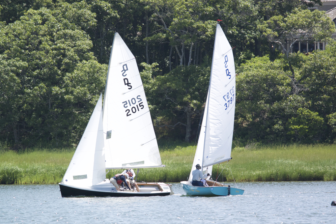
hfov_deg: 4.6
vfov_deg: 3.1
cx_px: 168
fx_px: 4172
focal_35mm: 447
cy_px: 112
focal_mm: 165
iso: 180
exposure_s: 1/500
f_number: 5.3
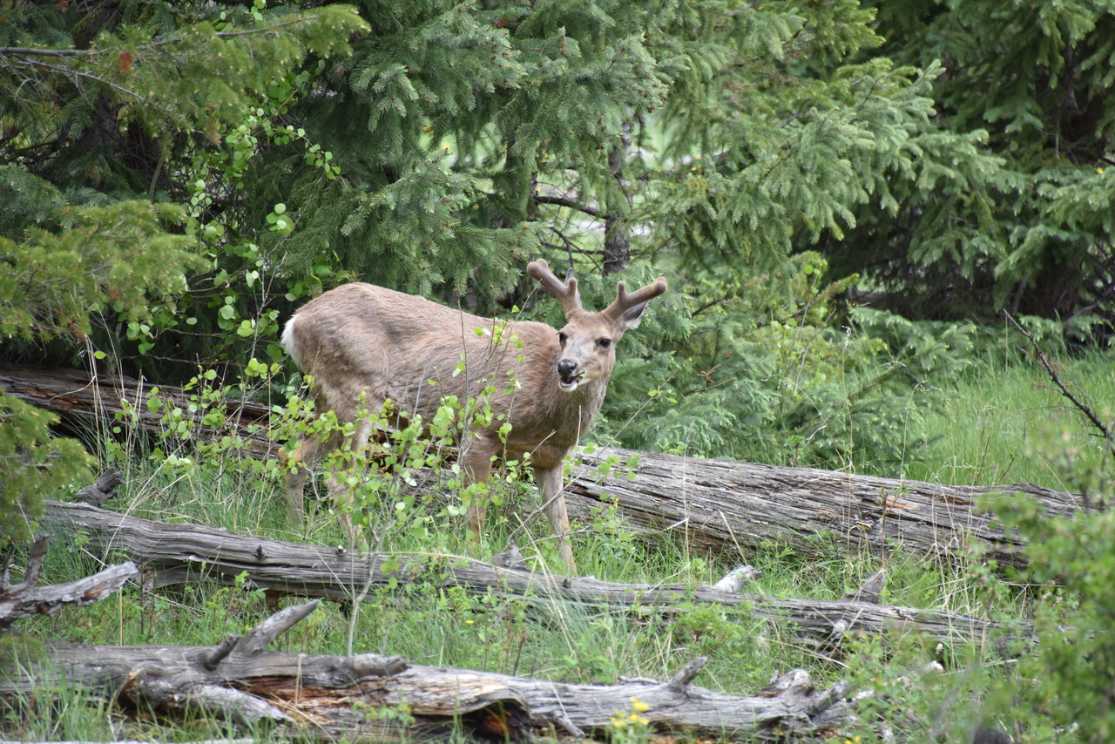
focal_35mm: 300
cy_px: 372
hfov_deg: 6.9
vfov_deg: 4.6
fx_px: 9293
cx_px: 558
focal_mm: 300
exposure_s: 1/640
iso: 1250
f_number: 5.6
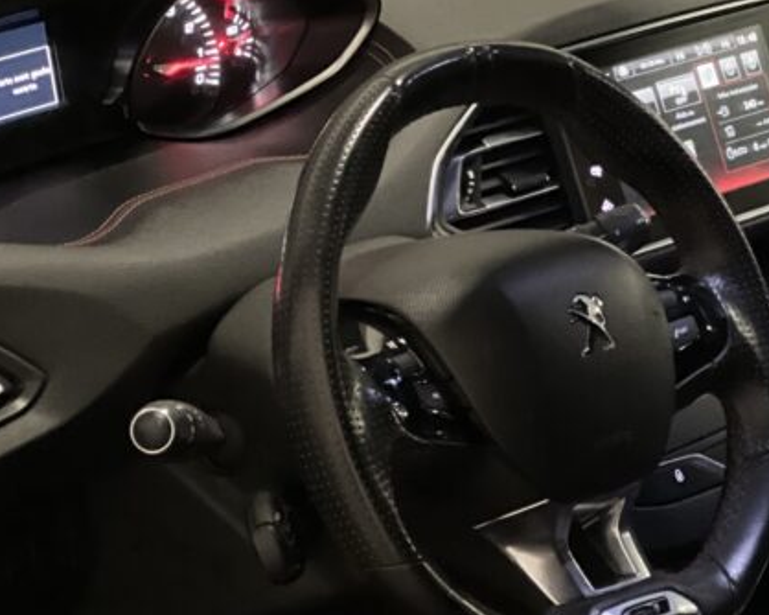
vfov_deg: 10.7
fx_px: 3276
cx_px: 550
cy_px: 254
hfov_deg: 13.4
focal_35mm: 144
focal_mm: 9
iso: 1600
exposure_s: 1/14
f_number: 2.8
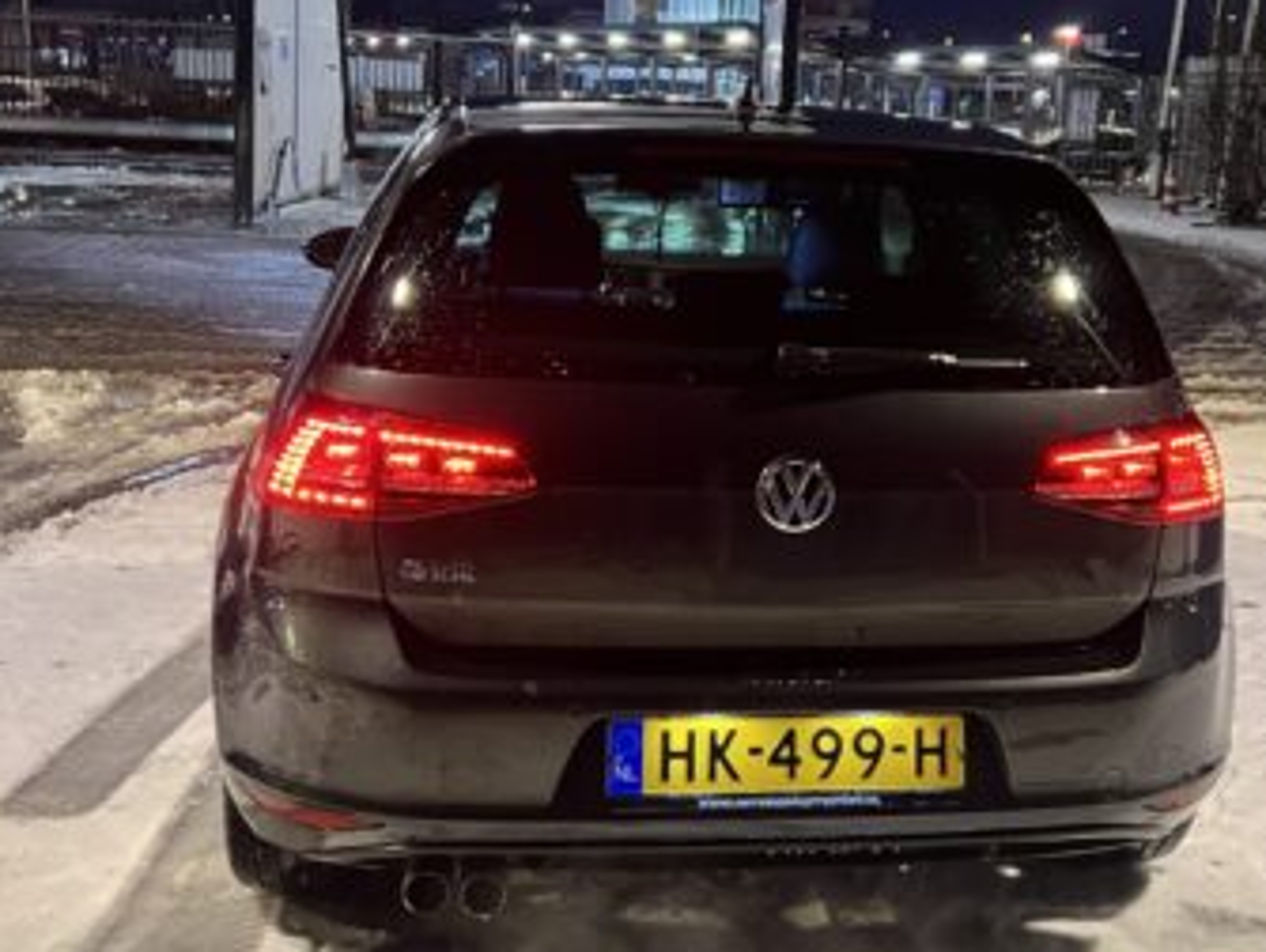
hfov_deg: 57.9
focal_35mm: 31
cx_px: 748
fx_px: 1135
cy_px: 431
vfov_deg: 45.5
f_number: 1.5
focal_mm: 5.7
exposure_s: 1/33
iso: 400
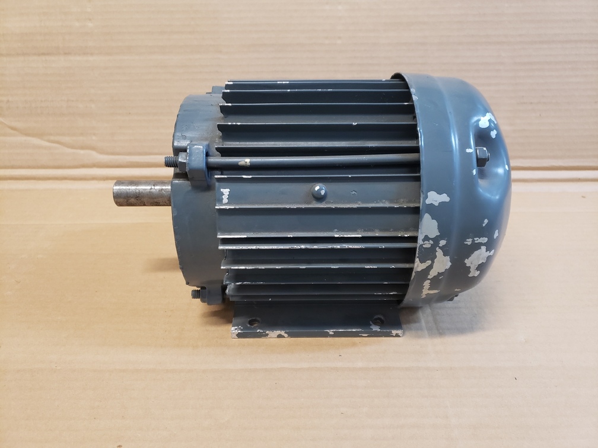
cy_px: 224
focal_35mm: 26
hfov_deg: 67.3
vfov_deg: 53.1
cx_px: 299
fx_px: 449
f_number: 1.5
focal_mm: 4.3
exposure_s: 1/17
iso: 250
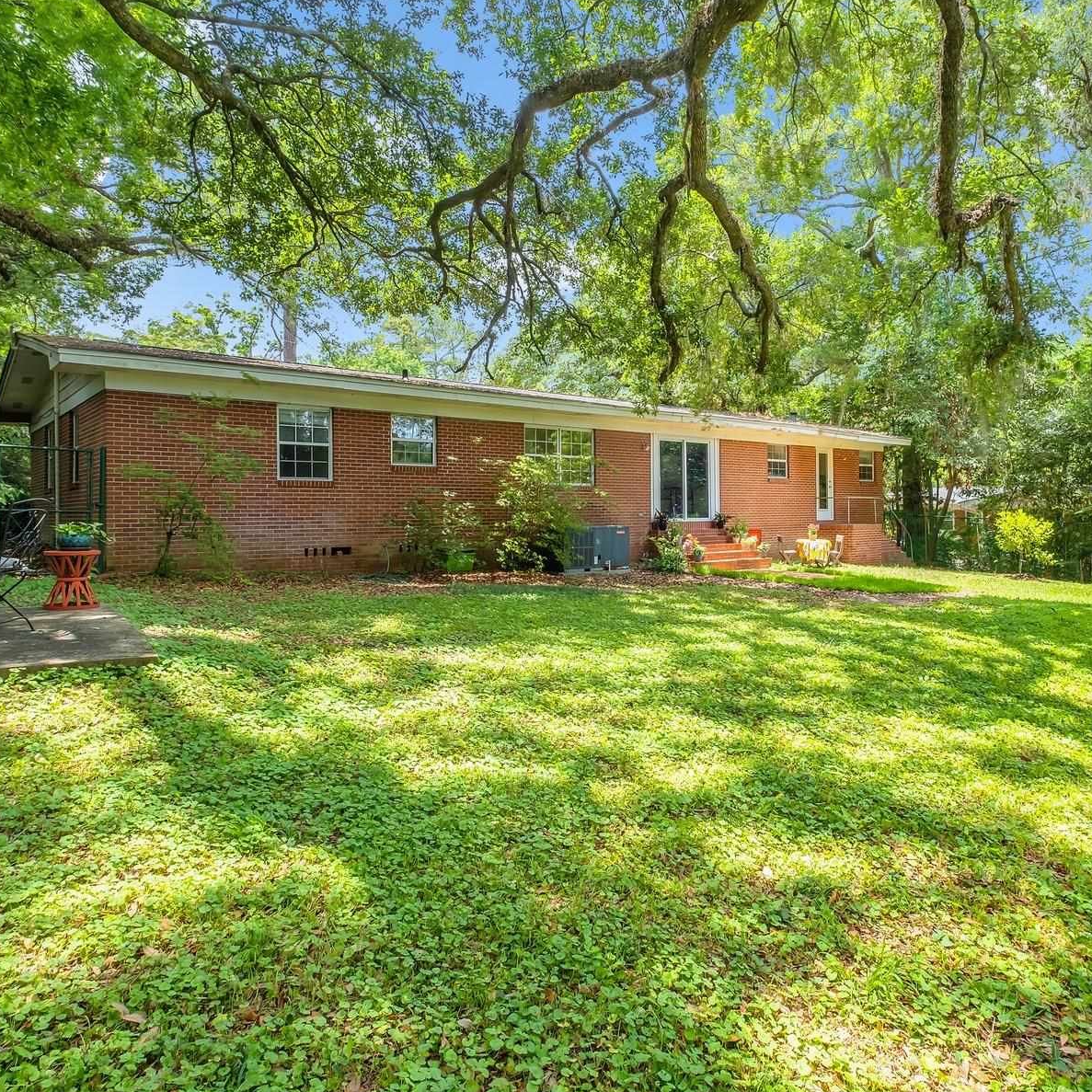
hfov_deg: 69.0
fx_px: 785
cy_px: 506
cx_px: 653
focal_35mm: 22
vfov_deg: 69.5
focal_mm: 10
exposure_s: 1/80
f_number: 8
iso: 250
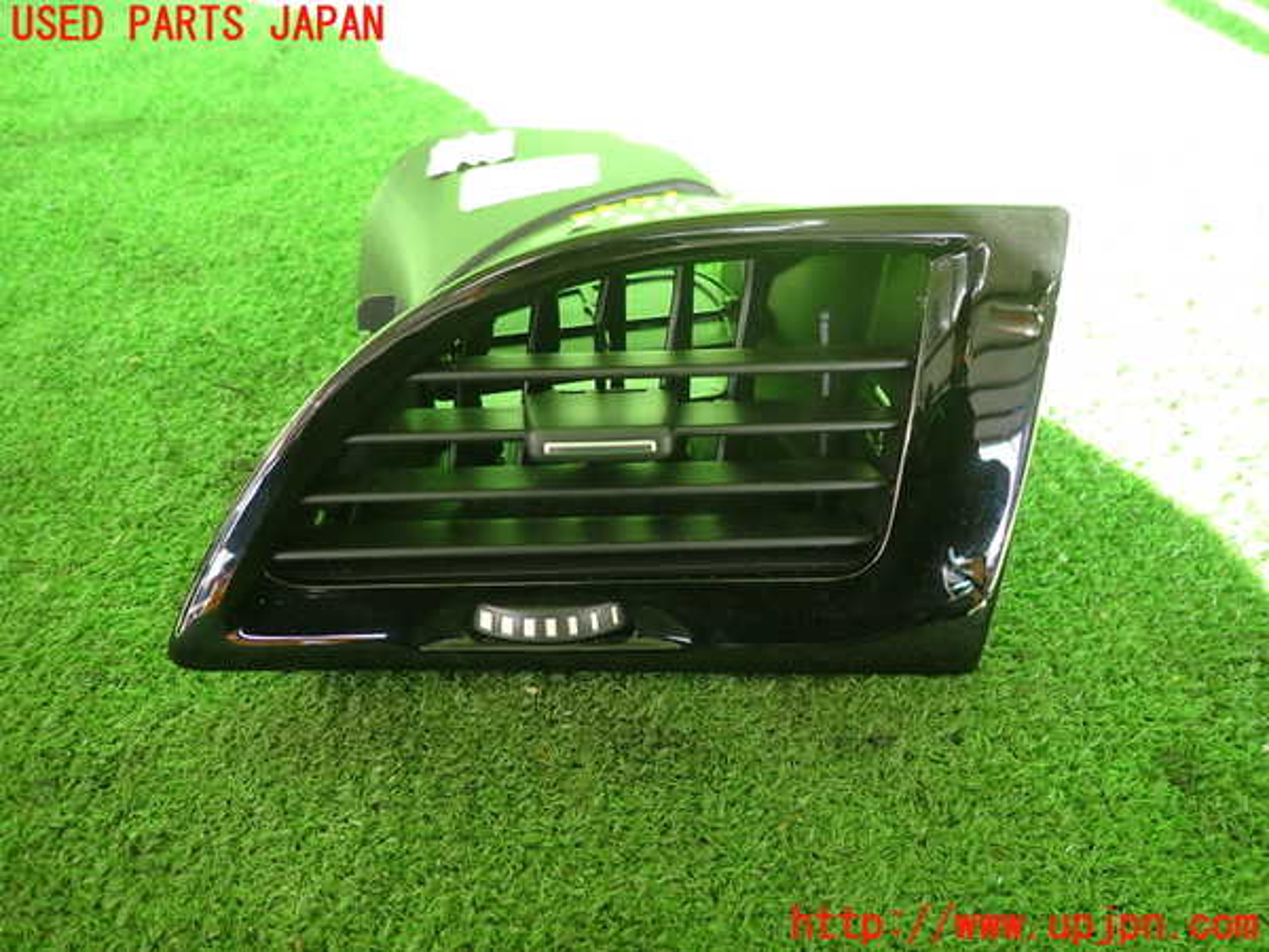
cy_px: 476
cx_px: 634
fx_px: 916
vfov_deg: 54.9
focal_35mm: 25
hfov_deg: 69.4
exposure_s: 1/60
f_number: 2
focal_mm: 4.5
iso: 100
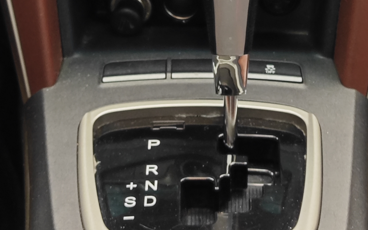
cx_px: 197
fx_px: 1605
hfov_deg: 13.1
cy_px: -170
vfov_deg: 7.9
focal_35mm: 160
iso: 250
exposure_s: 1/25
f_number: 1.9
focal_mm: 8.7
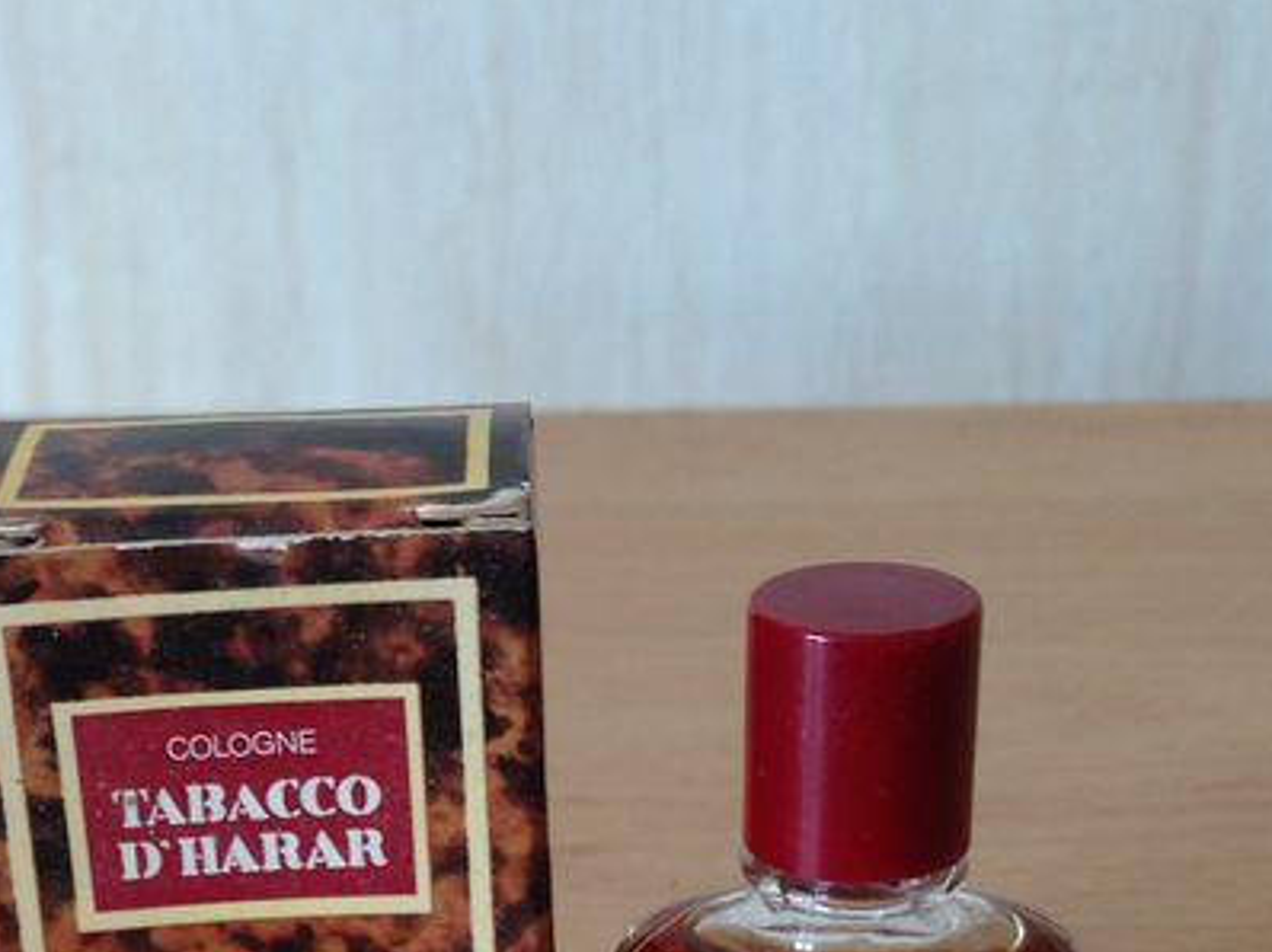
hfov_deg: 23.4
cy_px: 1080
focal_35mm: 83
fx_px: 3048
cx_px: 380
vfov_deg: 17.1
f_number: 2.4
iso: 50
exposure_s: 1/40
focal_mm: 4.13
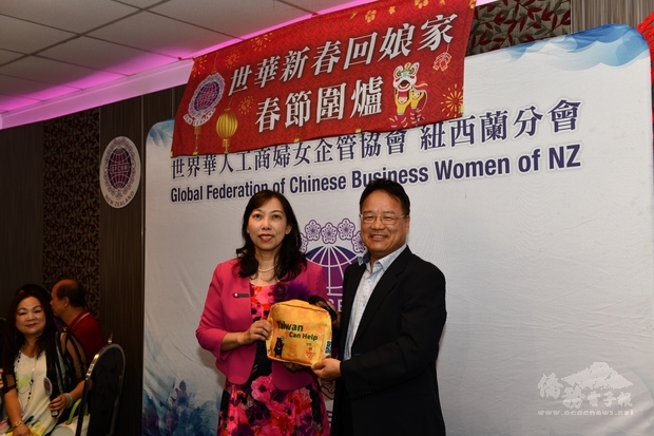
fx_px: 654
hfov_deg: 53.1
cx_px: 327
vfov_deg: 36.9
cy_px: 218
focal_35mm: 36
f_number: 5.6
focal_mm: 36
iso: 400
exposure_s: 1/60
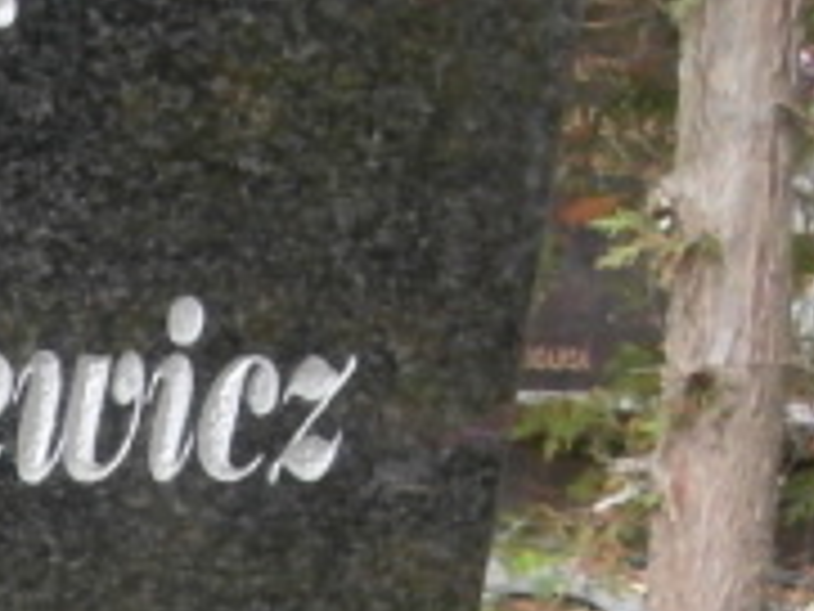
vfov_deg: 15.6
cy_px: 988
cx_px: -490
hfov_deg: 19.3
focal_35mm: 85
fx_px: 2000
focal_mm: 4.2
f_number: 3
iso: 400
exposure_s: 1/125
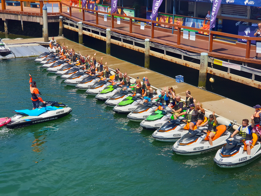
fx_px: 392
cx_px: 130
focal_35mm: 52
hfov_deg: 36.8
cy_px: 98
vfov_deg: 28.0
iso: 25
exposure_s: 1/924
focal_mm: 6
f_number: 2.4
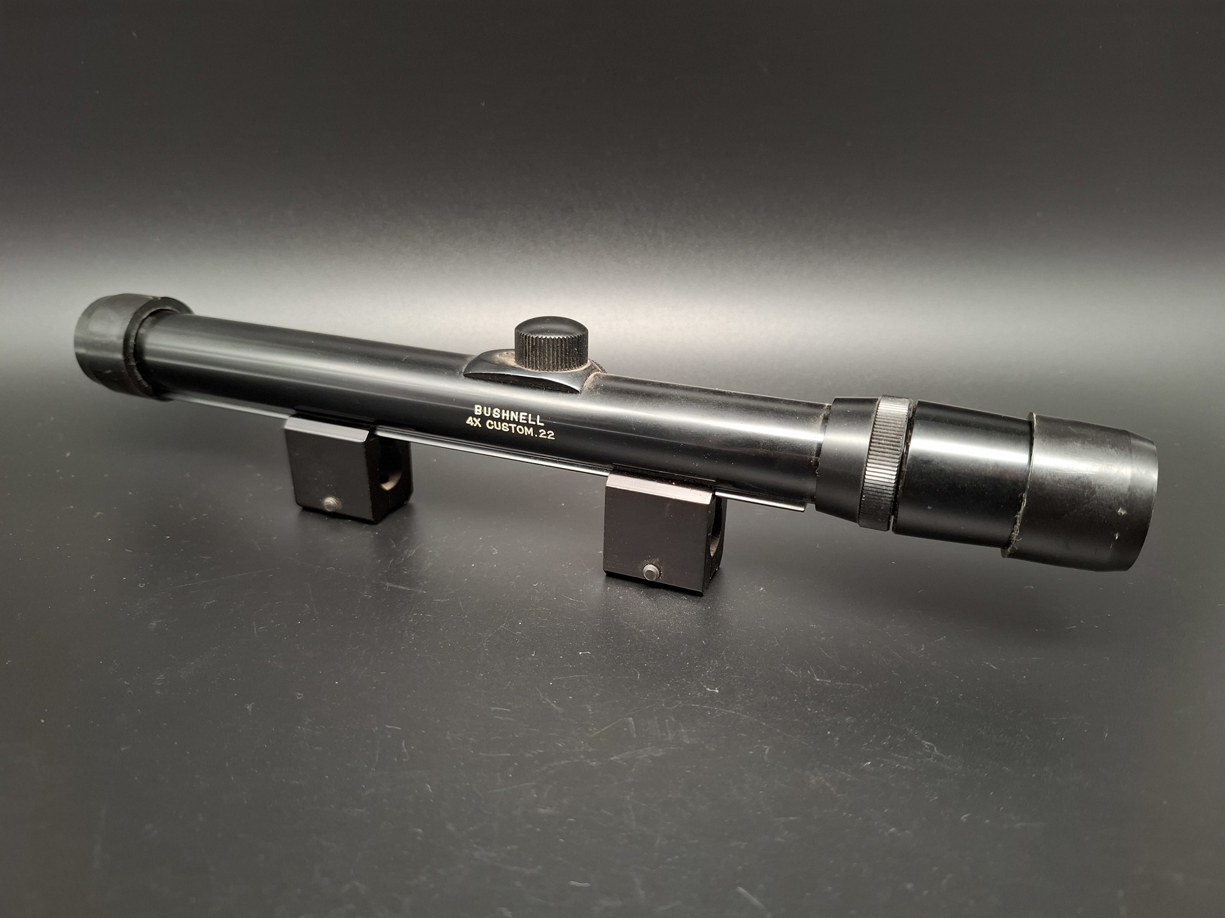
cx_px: 612
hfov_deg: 73.9
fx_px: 814
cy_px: 459
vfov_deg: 58.9
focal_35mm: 23
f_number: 1.8
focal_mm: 5.54
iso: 400
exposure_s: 1/25
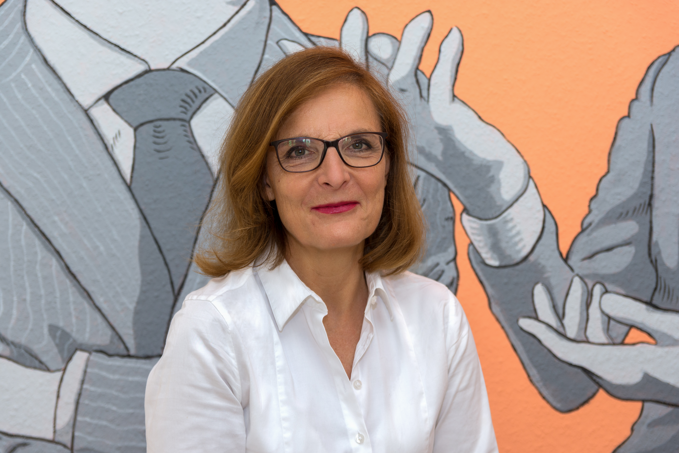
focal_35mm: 75
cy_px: 226
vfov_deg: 18.2
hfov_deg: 27.0
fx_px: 1414
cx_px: 340
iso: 100
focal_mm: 50
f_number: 2.8
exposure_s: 1/100
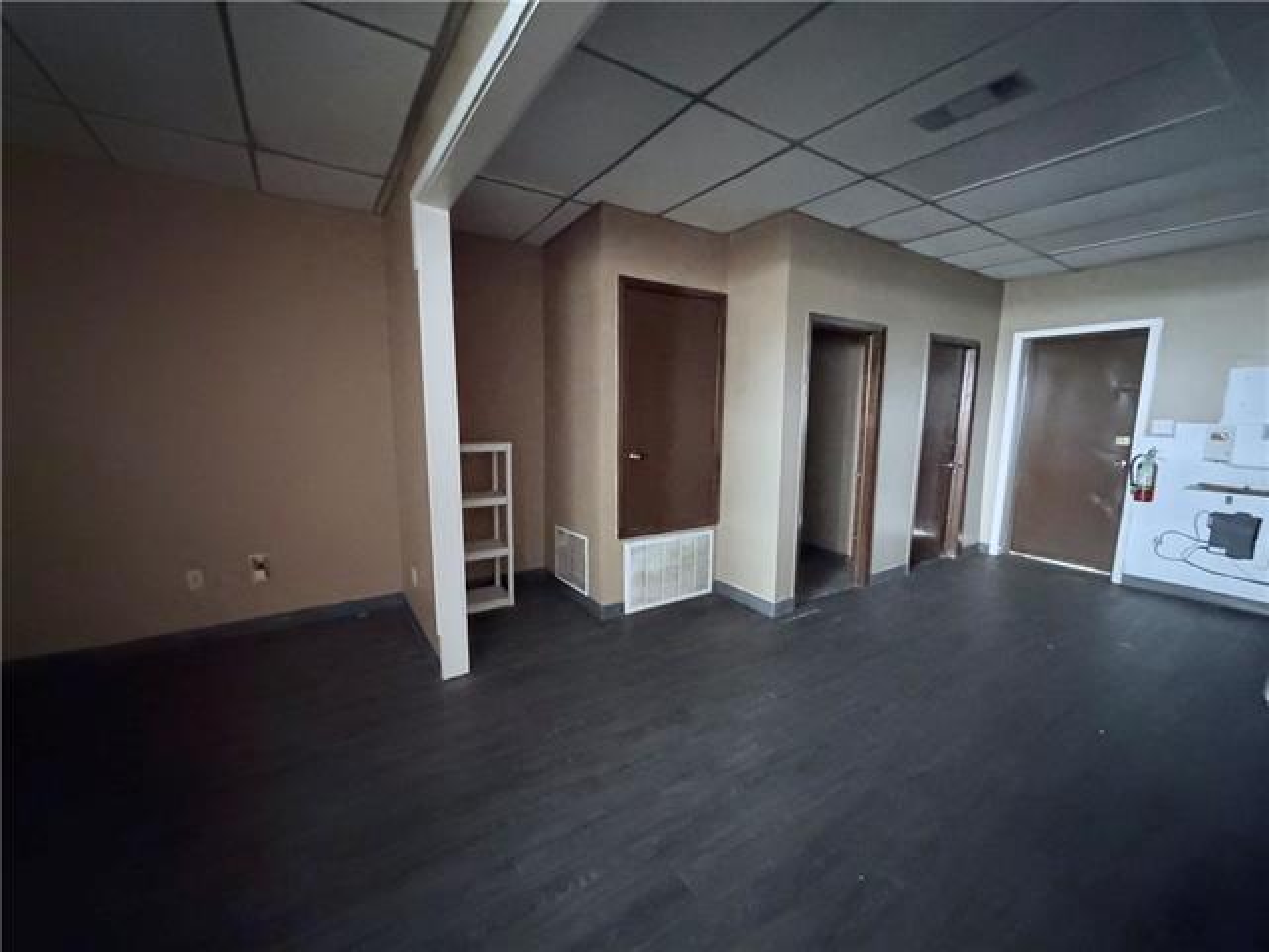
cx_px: 634
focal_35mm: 14
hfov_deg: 102.1
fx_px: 513
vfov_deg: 85.7
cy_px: 476
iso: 3200
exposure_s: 1/30
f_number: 2.2
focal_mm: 2.22
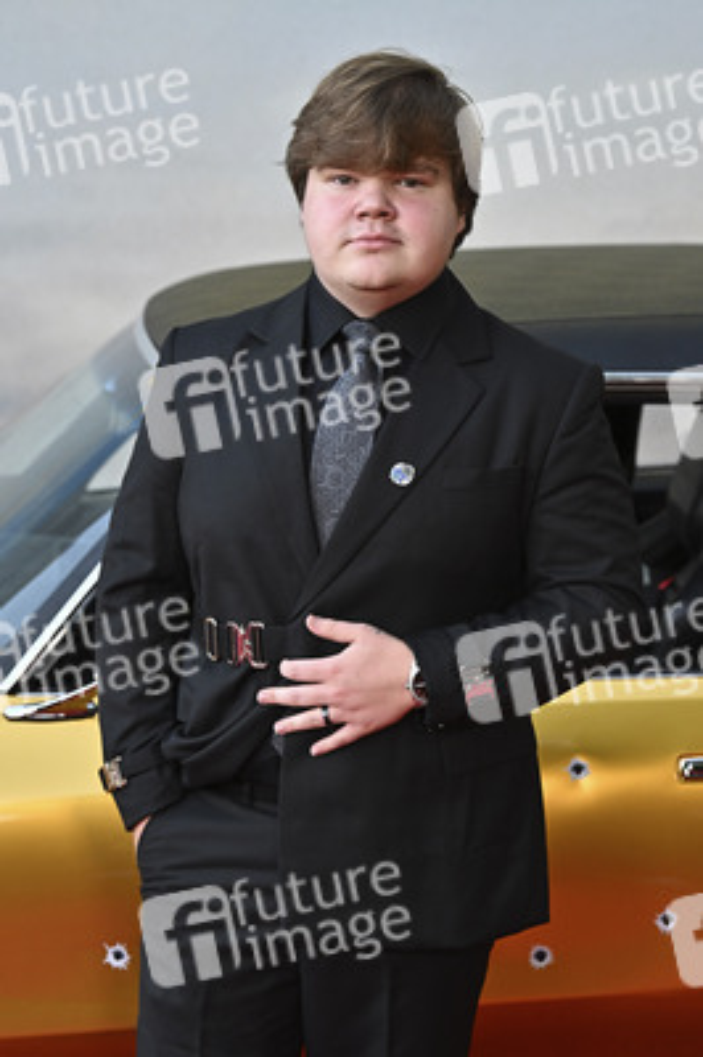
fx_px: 2465
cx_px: 352
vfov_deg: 24.2
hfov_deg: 16.2
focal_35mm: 84
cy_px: 528
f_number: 4.5
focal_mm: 84
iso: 1600
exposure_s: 1/320
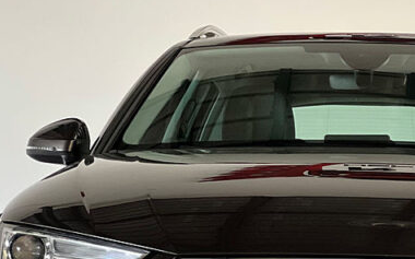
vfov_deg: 7.6
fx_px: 1944
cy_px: 246
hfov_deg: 12.1
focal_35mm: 172
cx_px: 357
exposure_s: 1/121
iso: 160
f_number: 2.8
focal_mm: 9
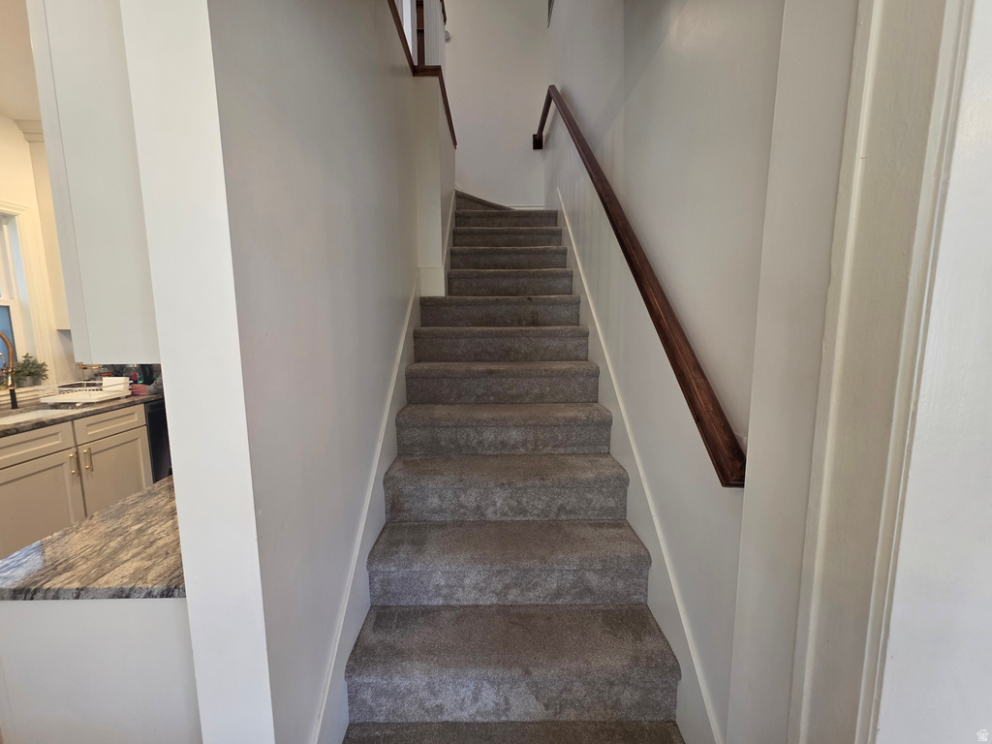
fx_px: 373
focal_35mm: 13
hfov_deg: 106.2
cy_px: 372
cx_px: 496
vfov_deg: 89.9
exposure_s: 1/60
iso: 160
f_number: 1.9
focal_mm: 2.2
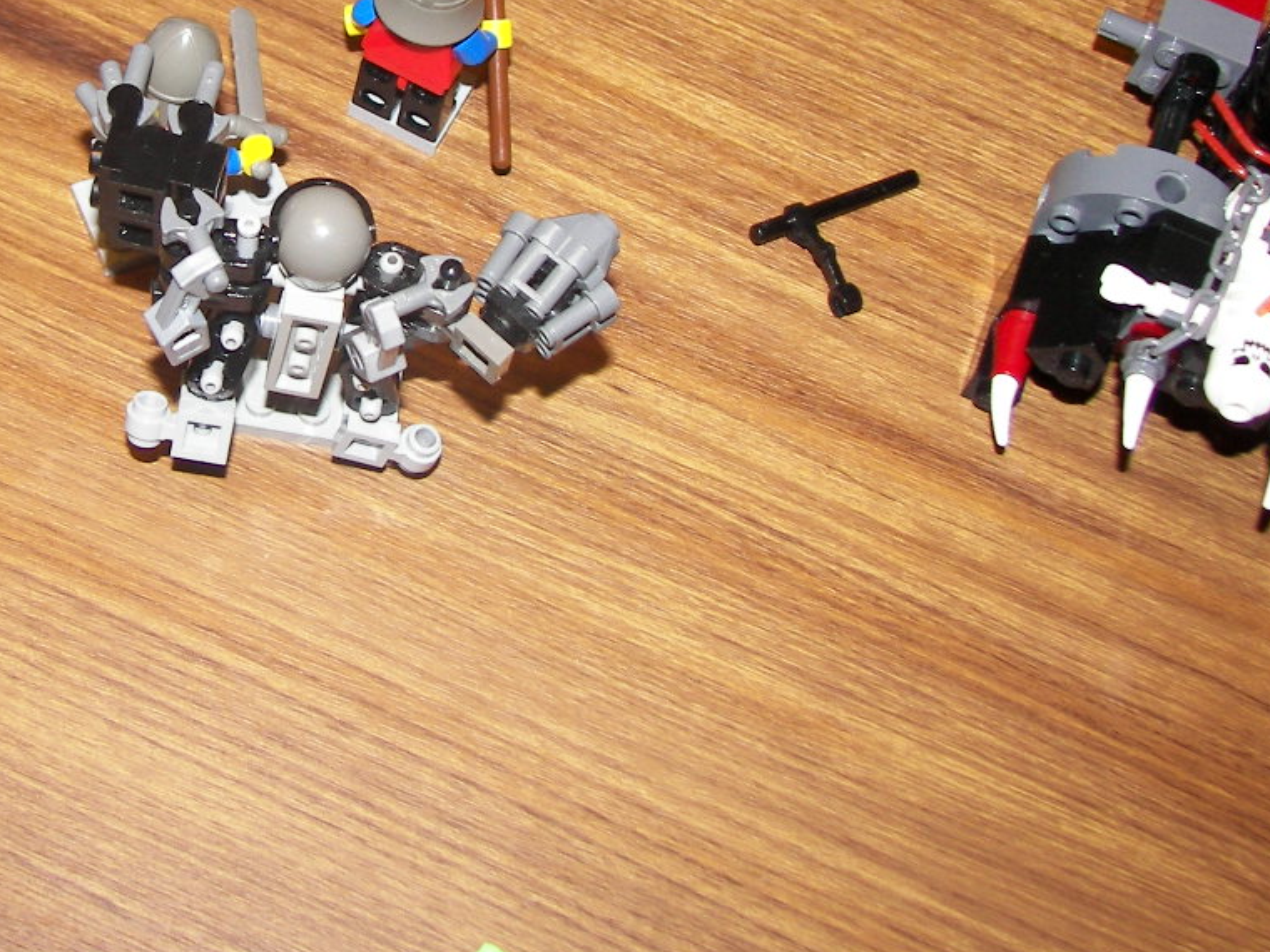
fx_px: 2348
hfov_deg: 29.6
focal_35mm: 64
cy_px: 184
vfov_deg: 22.6
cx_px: 262
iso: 100
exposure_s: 1/30
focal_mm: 6.4
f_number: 2.8
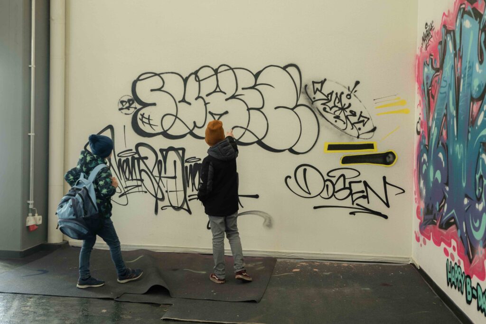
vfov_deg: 35.1
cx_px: 243
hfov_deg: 50.7
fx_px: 513
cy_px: 162
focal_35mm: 38
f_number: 2.8
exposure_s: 1/80
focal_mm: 38
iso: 1000
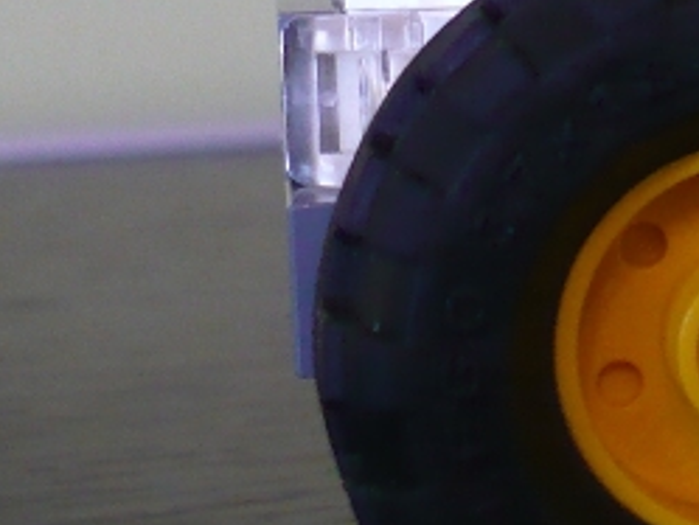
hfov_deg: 11.6
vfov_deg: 9.6
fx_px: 3071
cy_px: -149
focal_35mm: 152
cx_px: 1401
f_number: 2.8
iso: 200
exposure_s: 1/25
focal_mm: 6.1
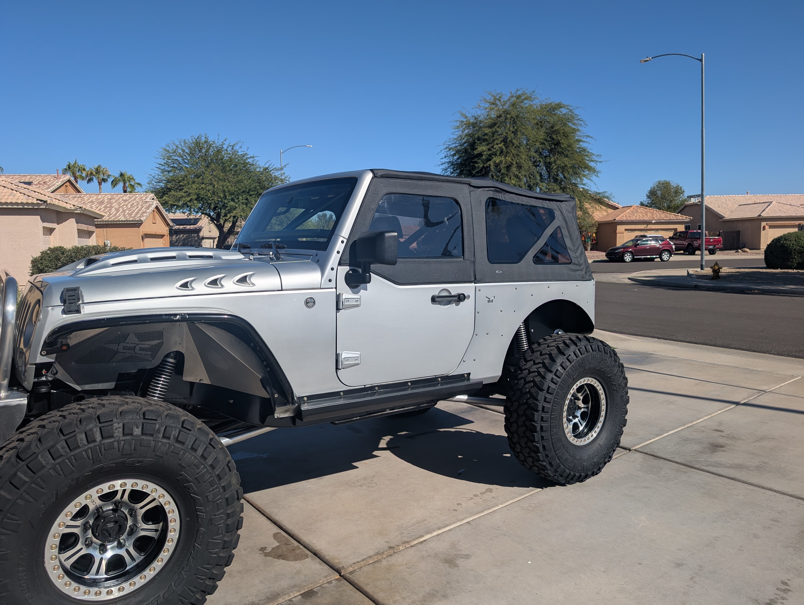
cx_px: 402
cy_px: 302
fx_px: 558
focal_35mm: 24
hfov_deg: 71.5
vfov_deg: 56.9
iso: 20
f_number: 1.68
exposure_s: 1/3058
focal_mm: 6.9
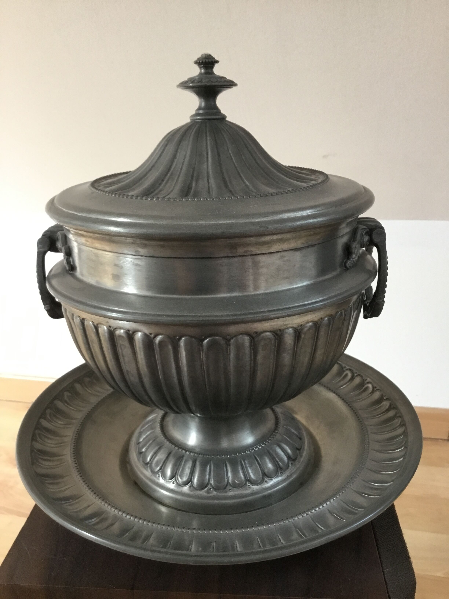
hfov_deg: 45.4
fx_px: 536
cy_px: 300
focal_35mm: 31
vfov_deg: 58.4
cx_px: 224
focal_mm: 3.3
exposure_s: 1/33
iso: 125
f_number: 2.4
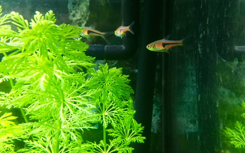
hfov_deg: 58.1
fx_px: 220
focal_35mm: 33
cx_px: 125
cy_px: 60
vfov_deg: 38.2
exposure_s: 1/33
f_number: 2.2
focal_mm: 4.15
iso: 250
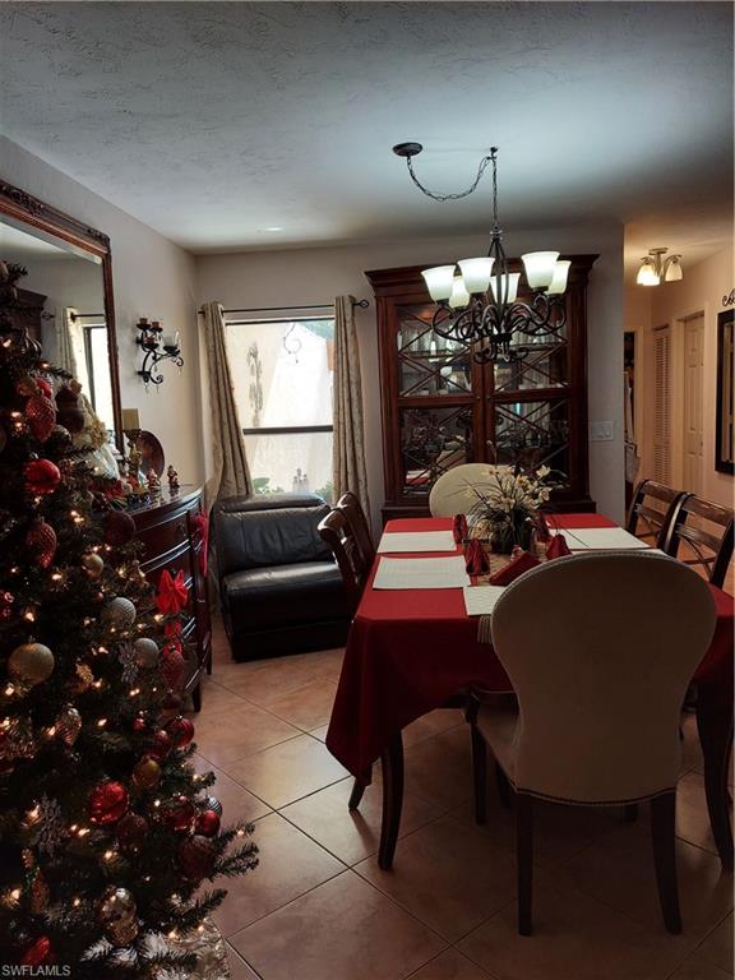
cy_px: 490
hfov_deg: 56.8
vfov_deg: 71.6
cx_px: 368
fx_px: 679
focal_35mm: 24
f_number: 1.8
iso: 64
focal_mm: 5.23
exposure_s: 1/60
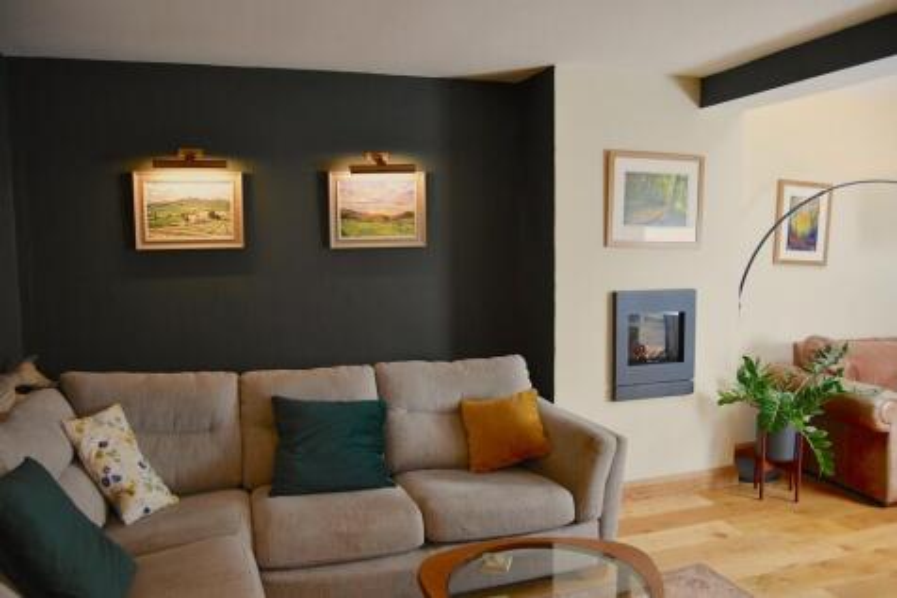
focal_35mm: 27
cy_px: 299
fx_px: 672
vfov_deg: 47.9
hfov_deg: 67.4
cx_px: 448
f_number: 3.5
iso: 2200
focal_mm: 18
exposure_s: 1/125
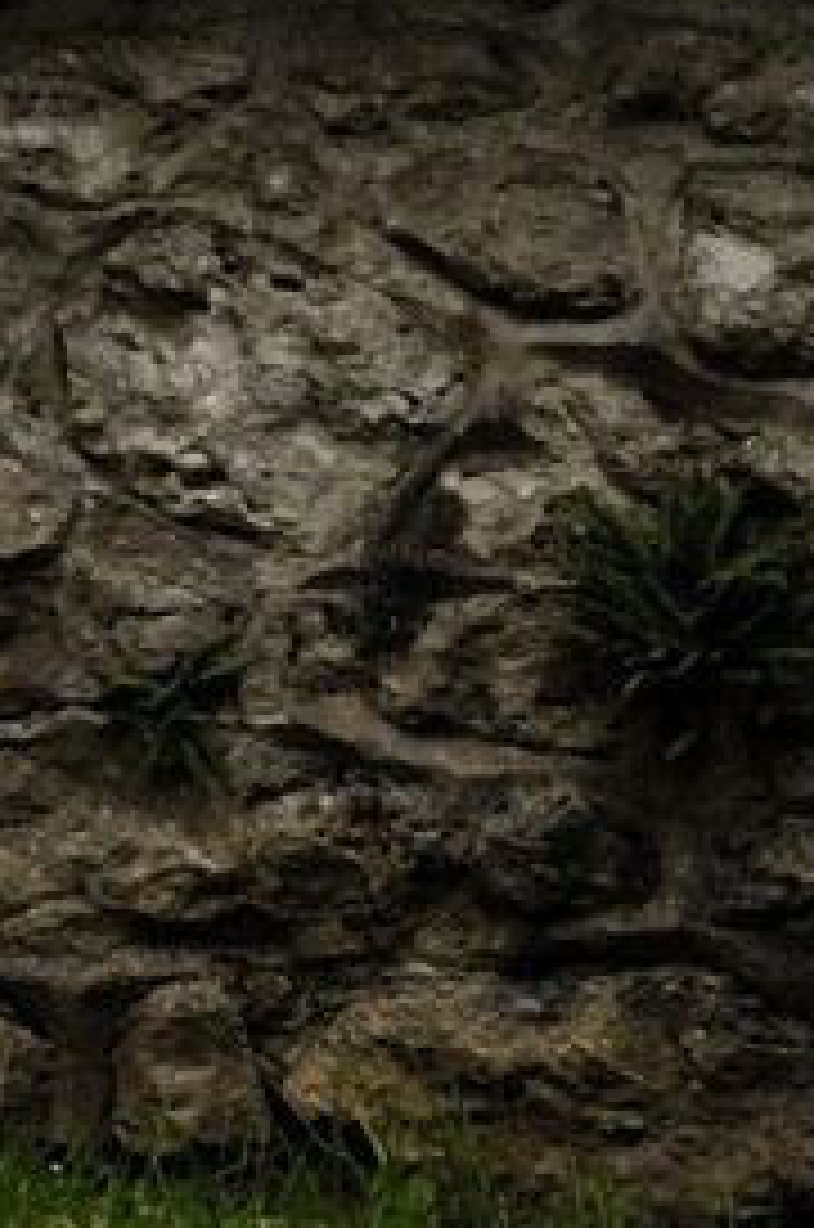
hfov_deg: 5.3
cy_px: -2191
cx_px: -1538
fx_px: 8375
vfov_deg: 7.5
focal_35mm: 246
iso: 100
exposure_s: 1/160
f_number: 5.6
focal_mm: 28
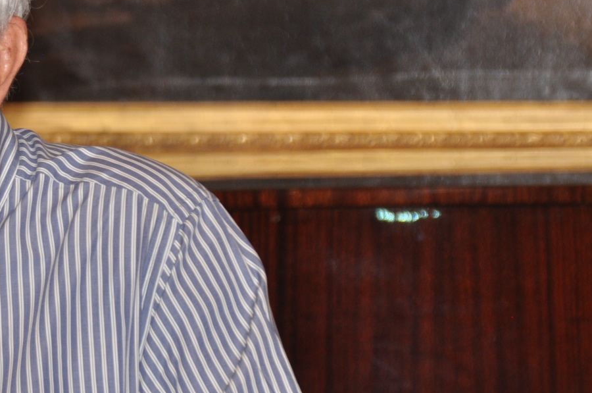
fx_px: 4696
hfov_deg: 7.2
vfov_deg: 4.8
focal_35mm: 286
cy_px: 111
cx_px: -47
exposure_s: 1/60
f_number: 5.3
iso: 400
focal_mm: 80
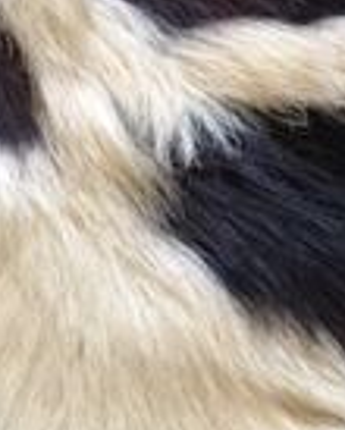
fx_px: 1681
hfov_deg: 11.3
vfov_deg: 14.5
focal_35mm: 132
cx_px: 483
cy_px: 91
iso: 160
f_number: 2.2
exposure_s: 1/33
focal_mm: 4.15
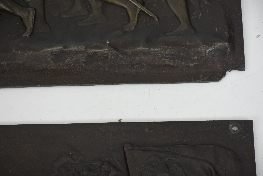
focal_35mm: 210
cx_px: 132
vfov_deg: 6.6
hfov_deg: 9.8
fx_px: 1535
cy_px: 88
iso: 200
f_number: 9
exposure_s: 1/160
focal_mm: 140
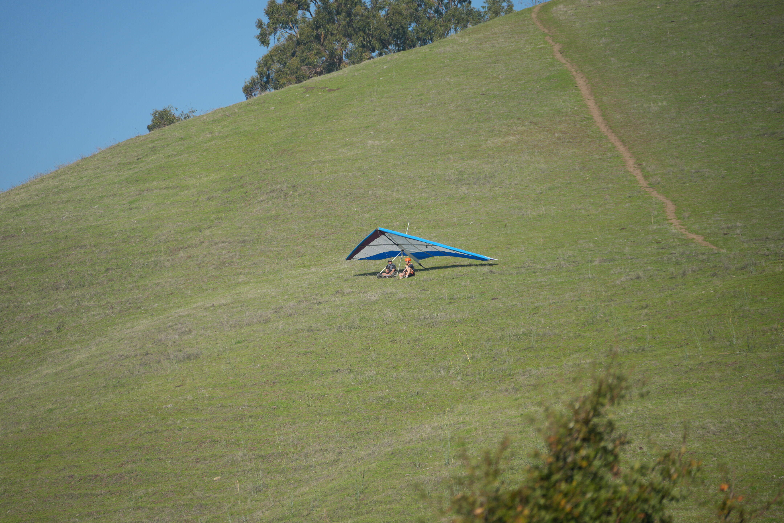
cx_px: 392
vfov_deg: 4.6
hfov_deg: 6.9
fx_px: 6533
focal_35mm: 300
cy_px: 262
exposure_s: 1/640
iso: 200
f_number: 7.1
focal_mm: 300
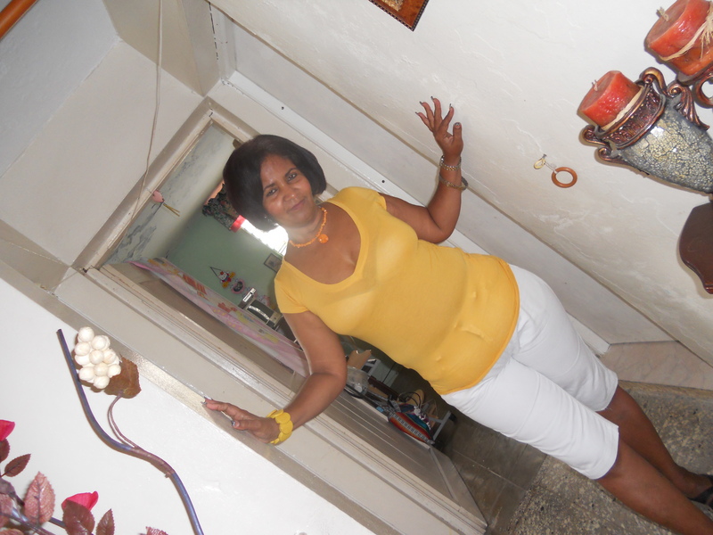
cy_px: 268
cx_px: 356
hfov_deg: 65.3
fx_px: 556
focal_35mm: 27
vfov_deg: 51.4
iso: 200
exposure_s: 1/25
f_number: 3.2
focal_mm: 4.9
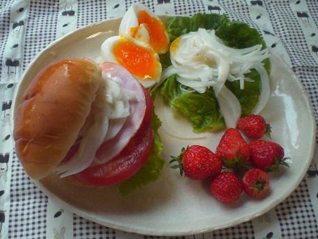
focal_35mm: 39
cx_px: 161
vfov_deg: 36.8
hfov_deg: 47.9
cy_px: 120
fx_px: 358
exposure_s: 1/80
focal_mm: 6.3
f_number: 3.1
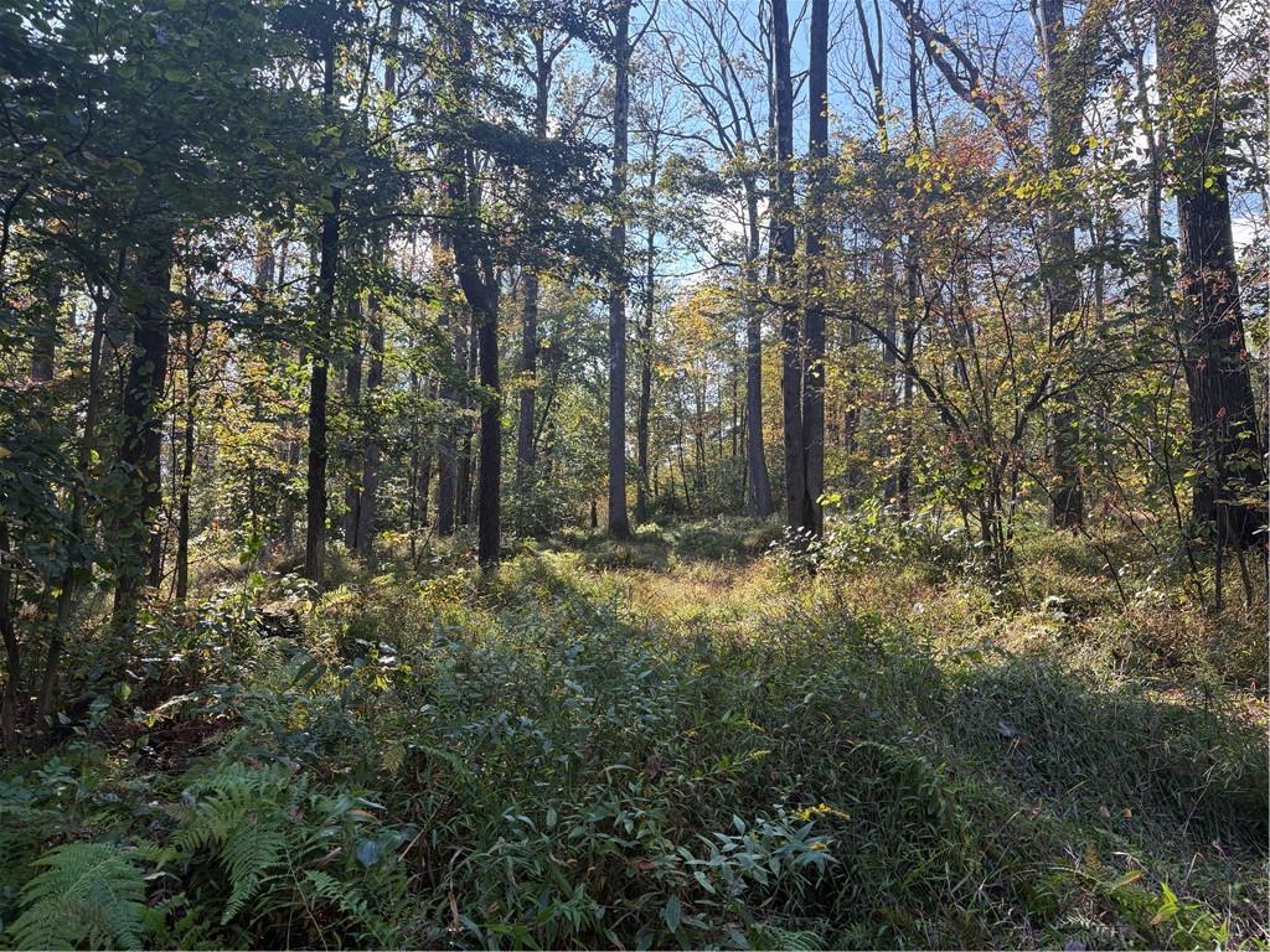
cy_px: 476
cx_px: 635
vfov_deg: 53.1
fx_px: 954
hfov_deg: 67.3
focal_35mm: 26
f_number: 1.6
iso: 64
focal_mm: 5.96
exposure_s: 1/472
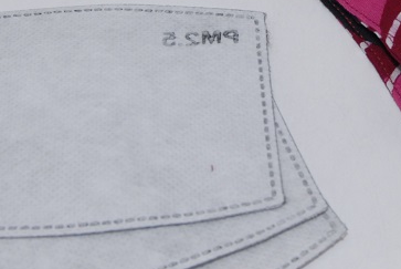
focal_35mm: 116
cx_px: 208
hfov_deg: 17.6
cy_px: 73
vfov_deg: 11.8
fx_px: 1294
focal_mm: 26
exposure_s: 1/250
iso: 400
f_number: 7.1
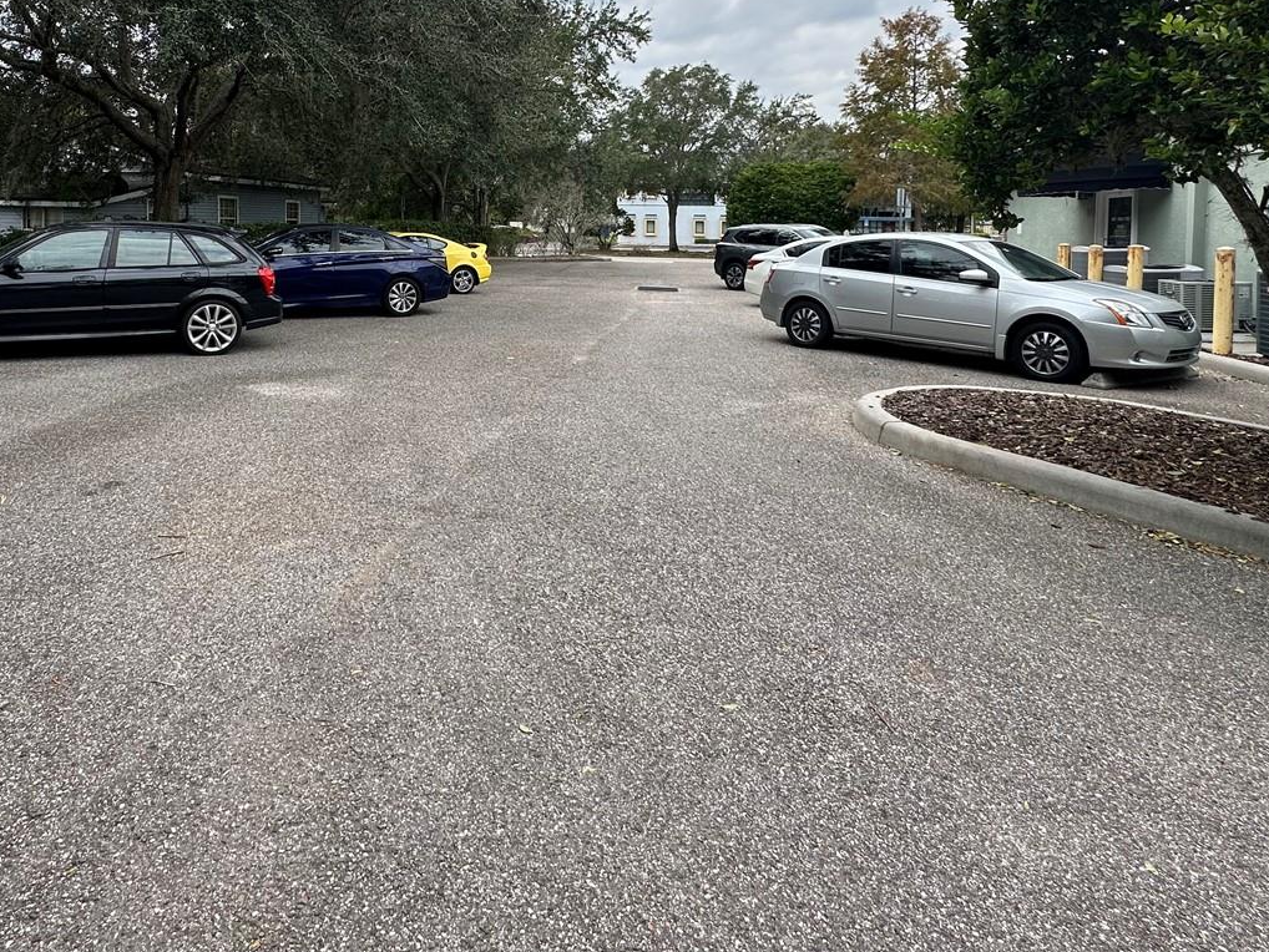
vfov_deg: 58.3
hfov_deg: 75.3
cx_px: 490
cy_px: 253
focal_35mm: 22
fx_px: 807
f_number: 2.2
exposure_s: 1/511
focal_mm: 2.22
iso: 40
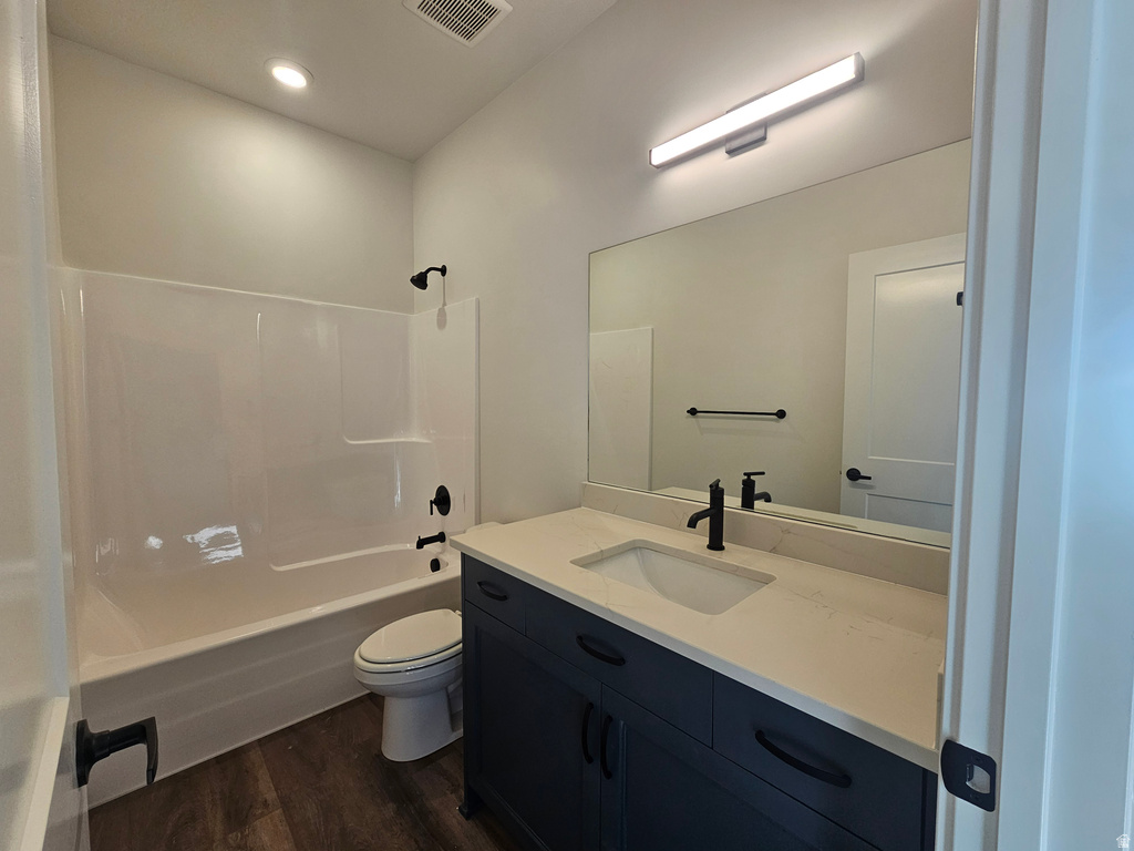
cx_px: 567
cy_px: 426
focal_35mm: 13
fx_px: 426
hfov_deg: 106.2
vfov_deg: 89.9
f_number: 2.2
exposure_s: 1/120
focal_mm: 2.2
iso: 100
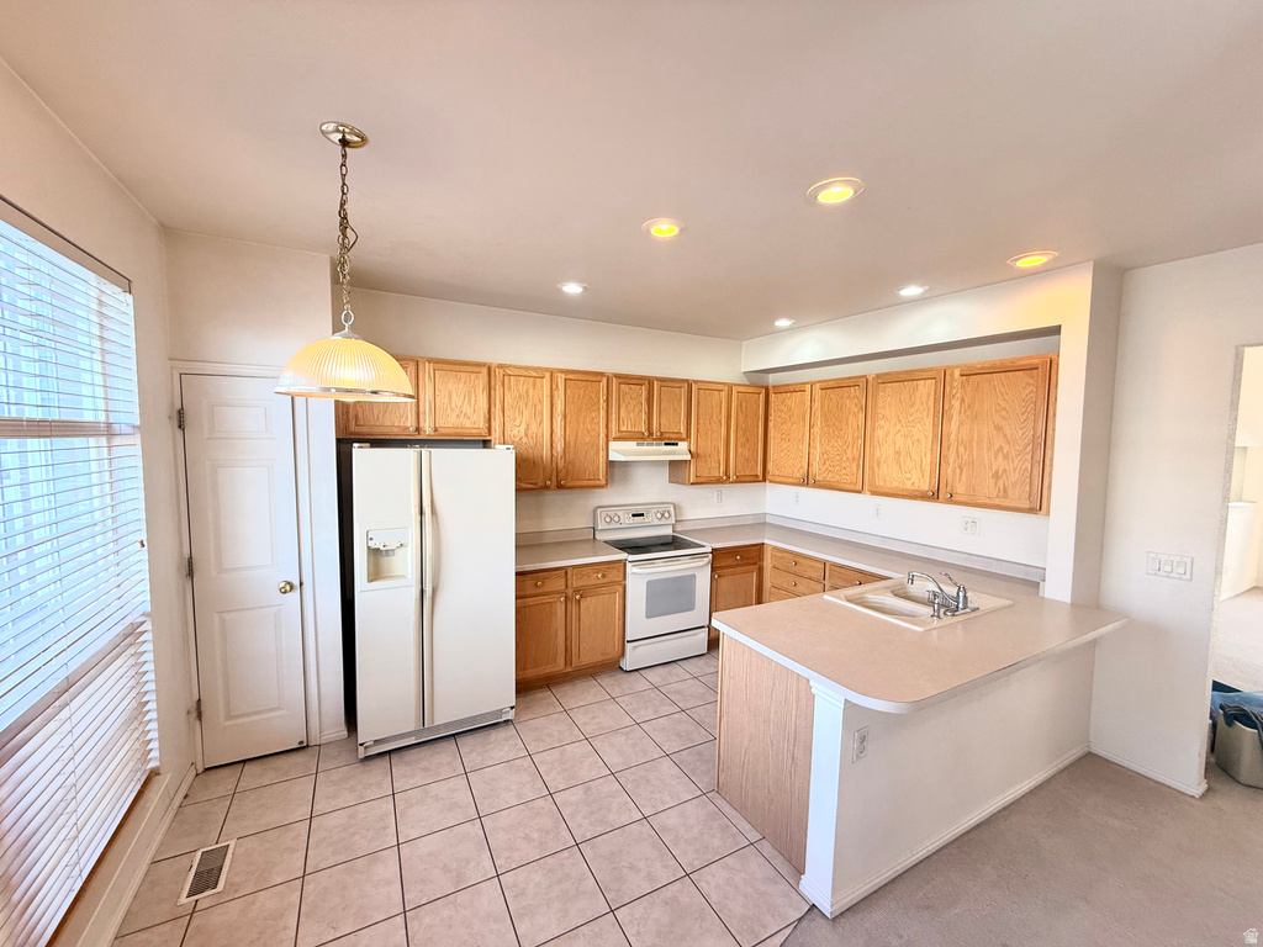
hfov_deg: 102.1
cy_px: 474
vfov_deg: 85.7
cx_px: 632
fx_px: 511
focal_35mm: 14
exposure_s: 1/120
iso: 125
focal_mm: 2.22
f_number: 2.2
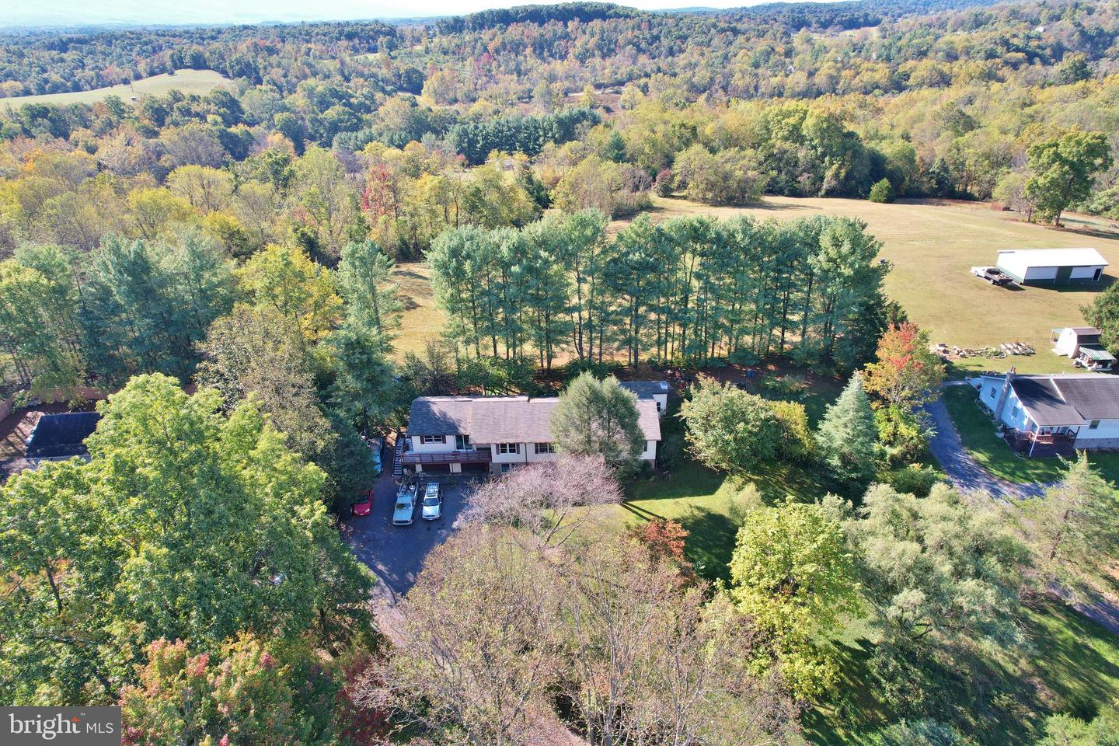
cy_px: 373
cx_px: 560
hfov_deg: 78.6
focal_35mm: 22
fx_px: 684
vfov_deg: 57.2
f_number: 2.8
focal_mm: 8.38
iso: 110
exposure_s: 1/500
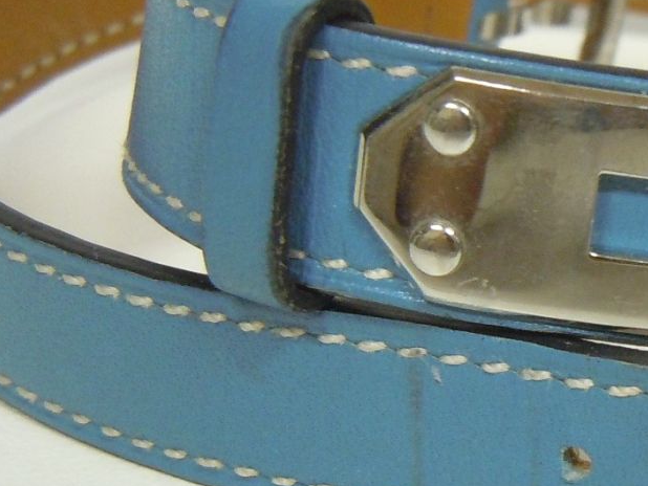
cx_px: 622
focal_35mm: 198
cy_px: 234
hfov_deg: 9.9
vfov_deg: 7.5
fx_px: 3708
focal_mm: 12.2
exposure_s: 1/8
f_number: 4.1
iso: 400
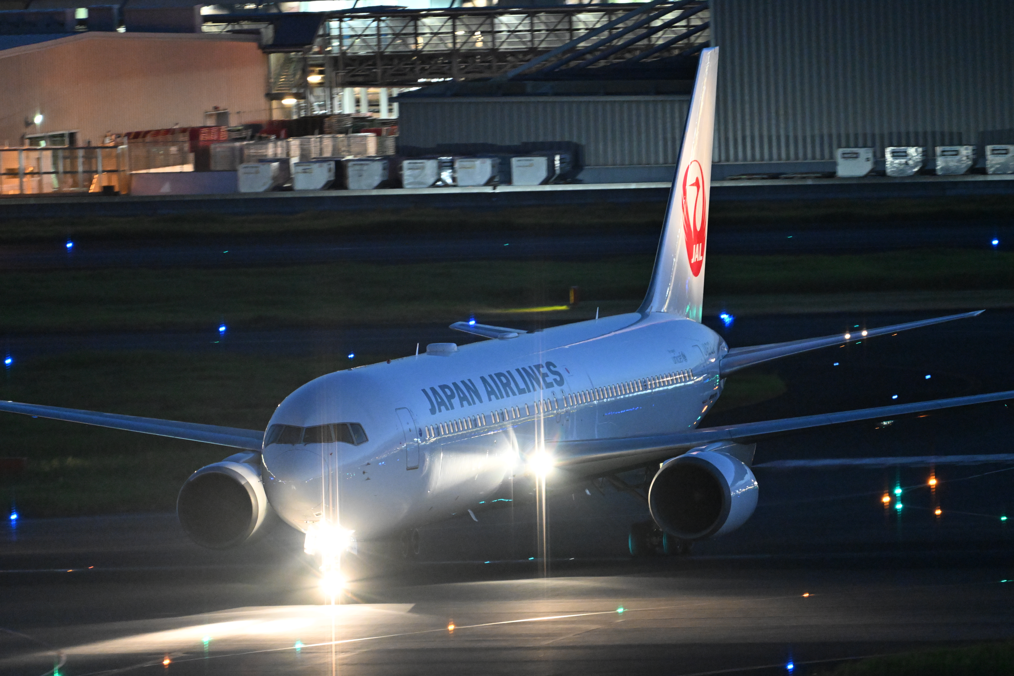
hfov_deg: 3.4
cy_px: 338
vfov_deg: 2.3
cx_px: 507
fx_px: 16899
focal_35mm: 600
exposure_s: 1/15
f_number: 6.3
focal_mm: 600
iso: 10000
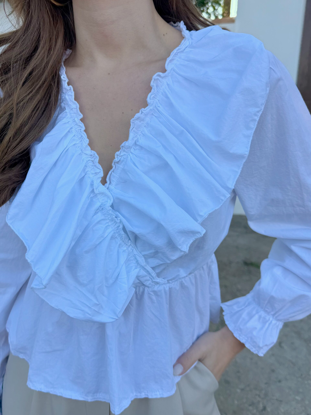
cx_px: 156
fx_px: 287
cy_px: 208
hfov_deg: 56.8
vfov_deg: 71.6
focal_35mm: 24
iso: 80
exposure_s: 1/992
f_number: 1.78
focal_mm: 6.76
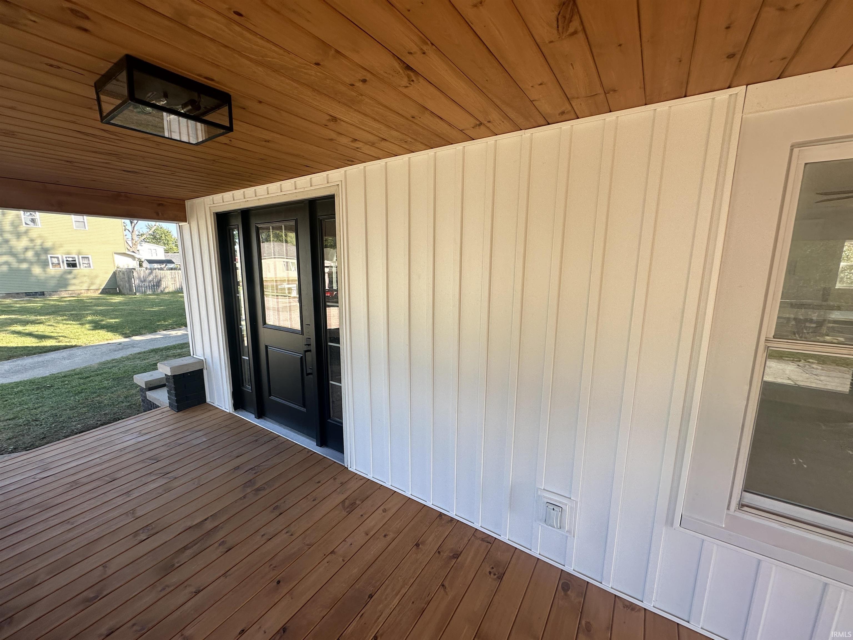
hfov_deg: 102.1
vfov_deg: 85.7
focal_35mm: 14
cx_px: 426
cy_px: 320
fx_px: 345
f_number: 2.2
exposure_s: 1/278
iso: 40
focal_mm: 2.22
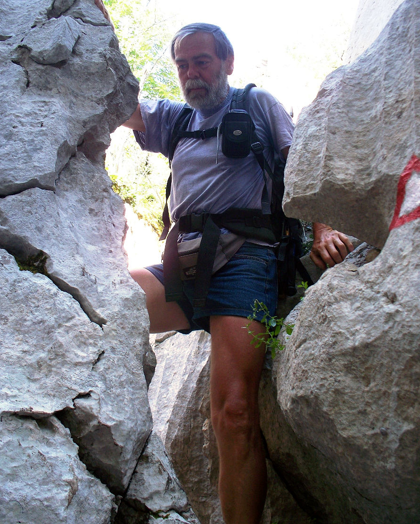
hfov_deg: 39.2
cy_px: 249
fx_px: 590
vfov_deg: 47.9
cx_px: 208
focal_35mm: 38
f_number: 2.8
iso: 80
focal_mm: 7.54
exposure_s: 1/60
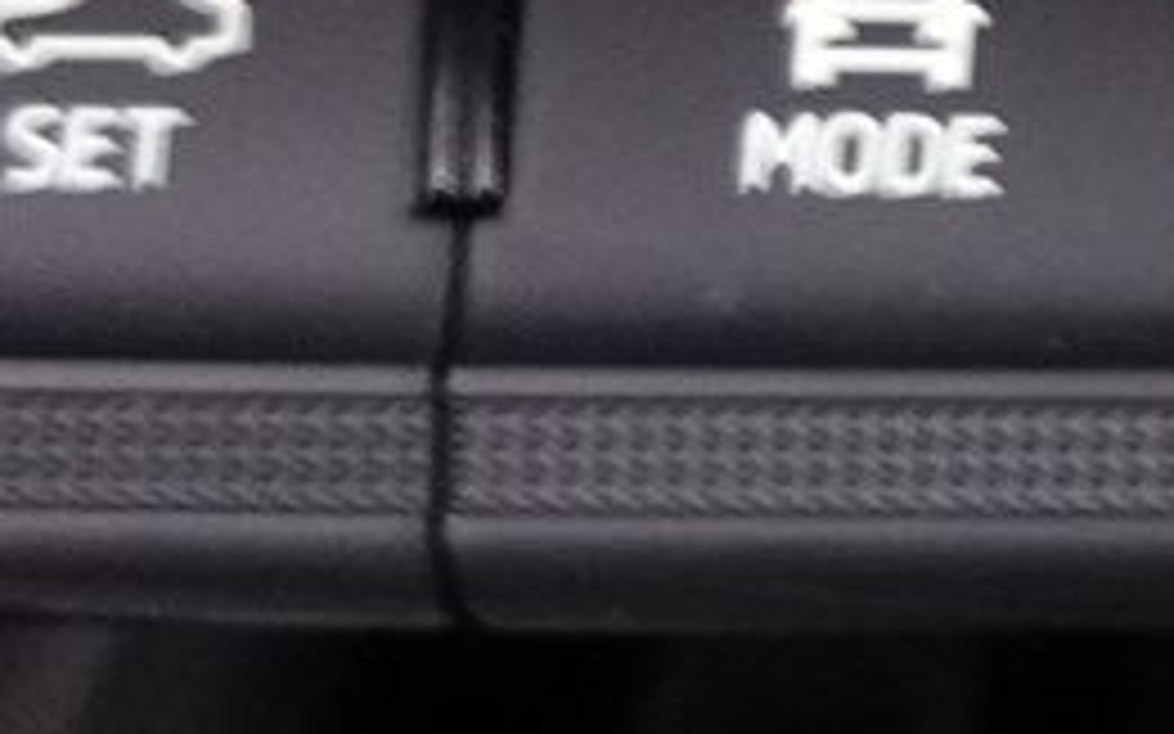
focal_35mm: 152
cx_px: 2708
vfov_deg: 8.6
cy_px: 212
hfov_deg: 11.6
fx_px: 4862
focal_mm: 9.4
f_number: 1.8
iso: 1600
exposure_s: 1/6
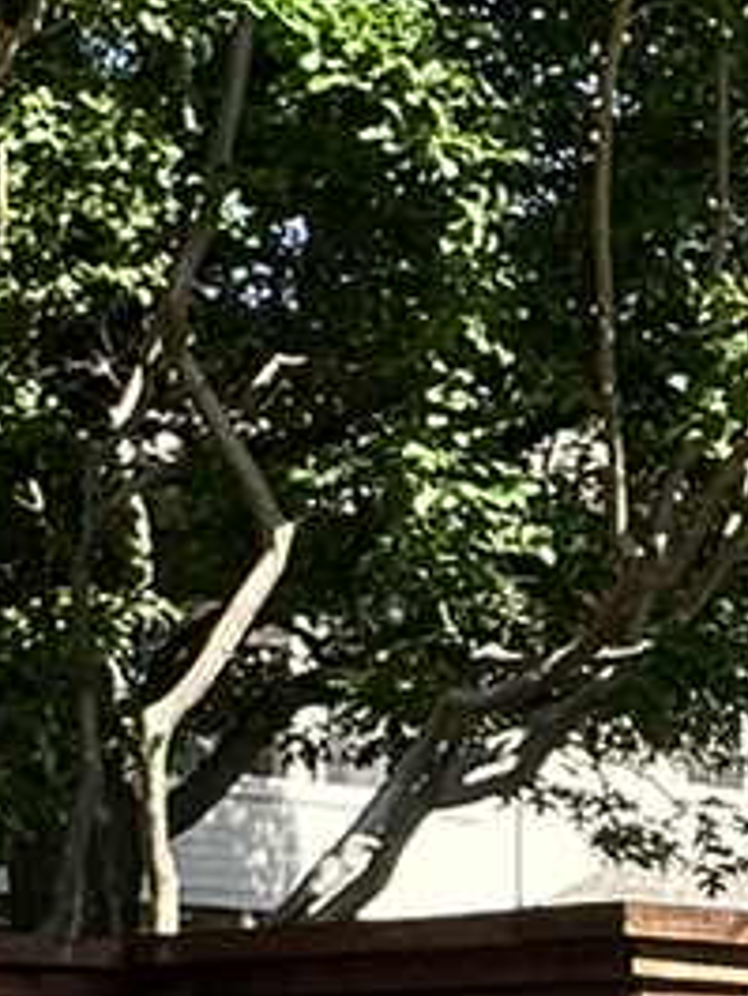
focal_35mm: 108
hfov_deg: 13.4
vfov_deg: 17.7
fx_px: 3109
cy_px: 1011
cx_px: 853
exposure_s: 1/447
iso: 40
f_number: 2.2
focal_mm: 2.22
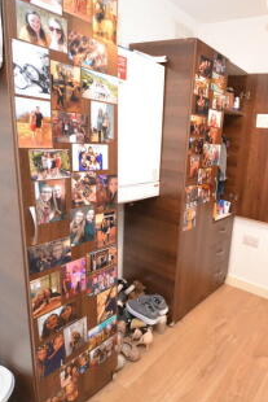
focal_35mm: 23
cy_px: 198
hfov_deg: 50.9
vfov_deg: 76.1
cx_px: 224
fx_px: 257
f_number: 4
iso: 3200
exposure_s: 1/60
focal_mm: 10
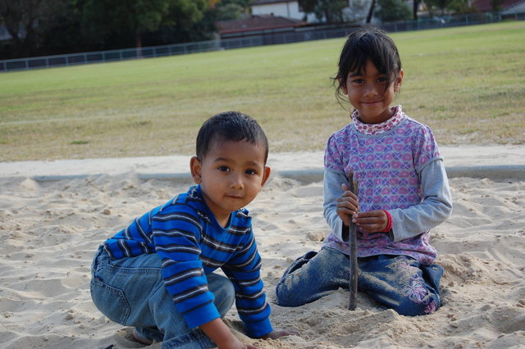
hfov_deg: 24.6
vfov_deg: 16.5
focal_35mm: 82
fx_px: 1202
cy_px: 174
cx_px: 262
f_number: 6.3
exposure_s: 1/160
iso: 200
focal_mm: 55
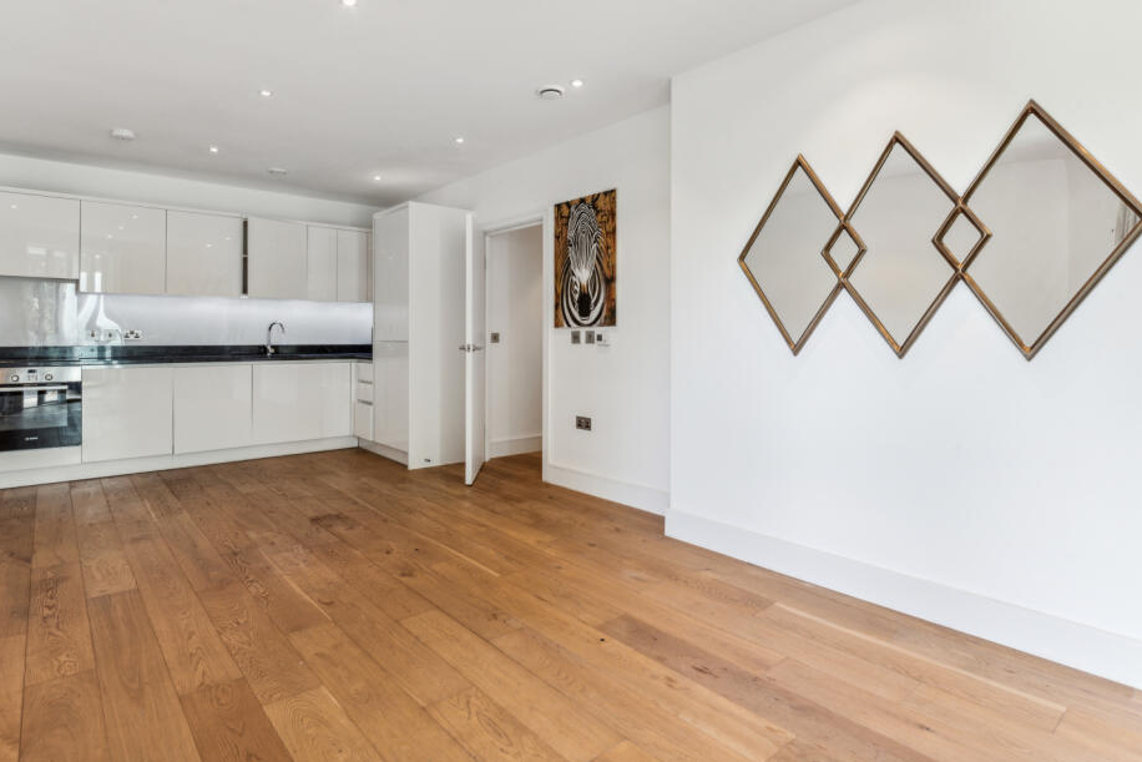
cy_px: 346
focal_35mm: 19
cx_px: 507
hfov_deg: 86.6
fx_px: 603
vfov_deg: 64.5
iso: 400
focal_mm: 17
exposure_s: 1/10
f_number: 11
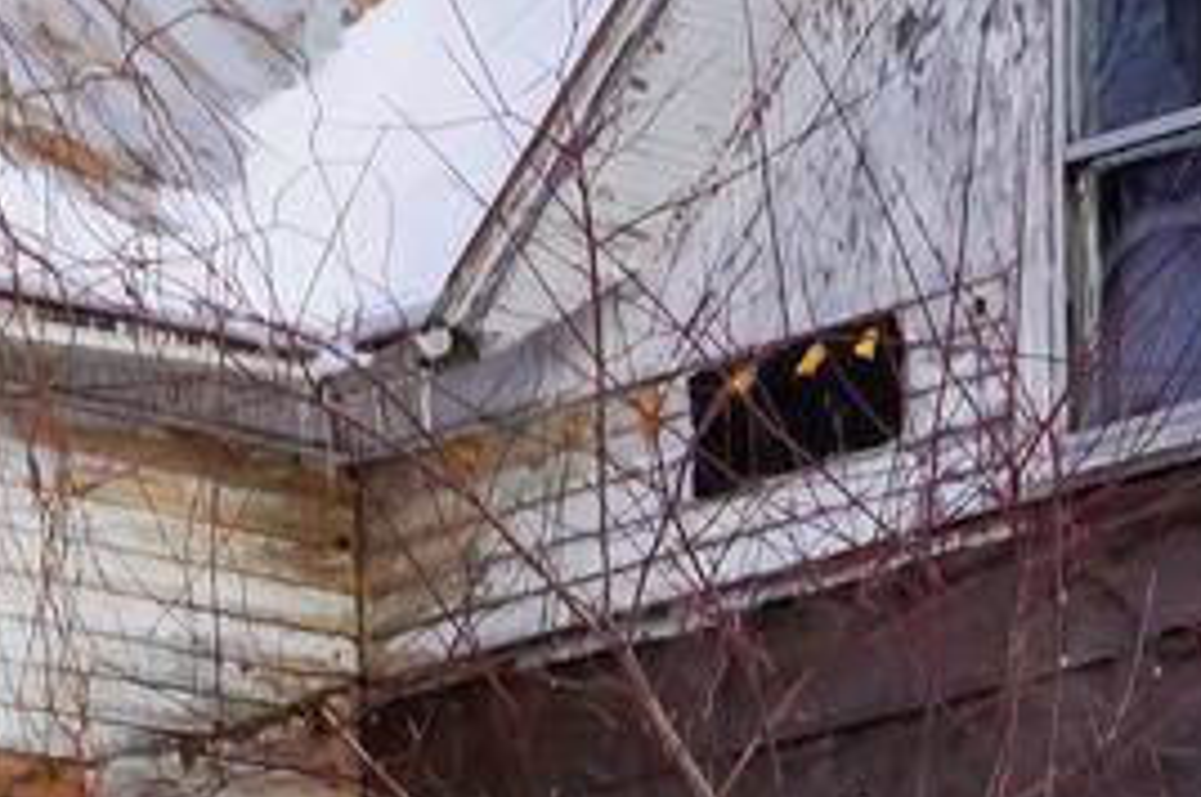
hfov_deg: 7.7
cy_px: 177
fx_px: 8843
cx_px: 1232
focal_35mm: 265
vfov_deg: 5.2
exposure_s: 1/125
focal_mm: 37
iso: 100
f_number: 9
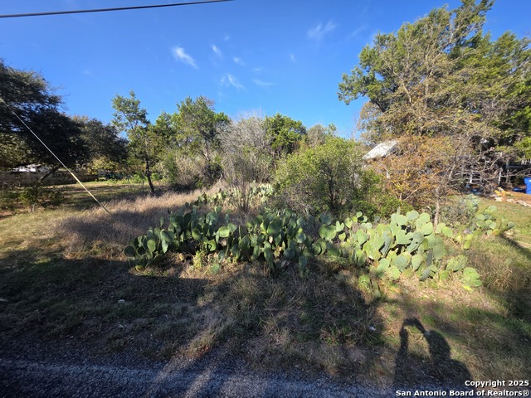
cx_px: 266
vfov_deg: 89.9
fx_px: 199
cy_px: 199
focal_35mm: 13
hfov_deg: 106.2
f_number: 1.9
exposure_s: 1/827
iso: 40
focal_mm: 2.2
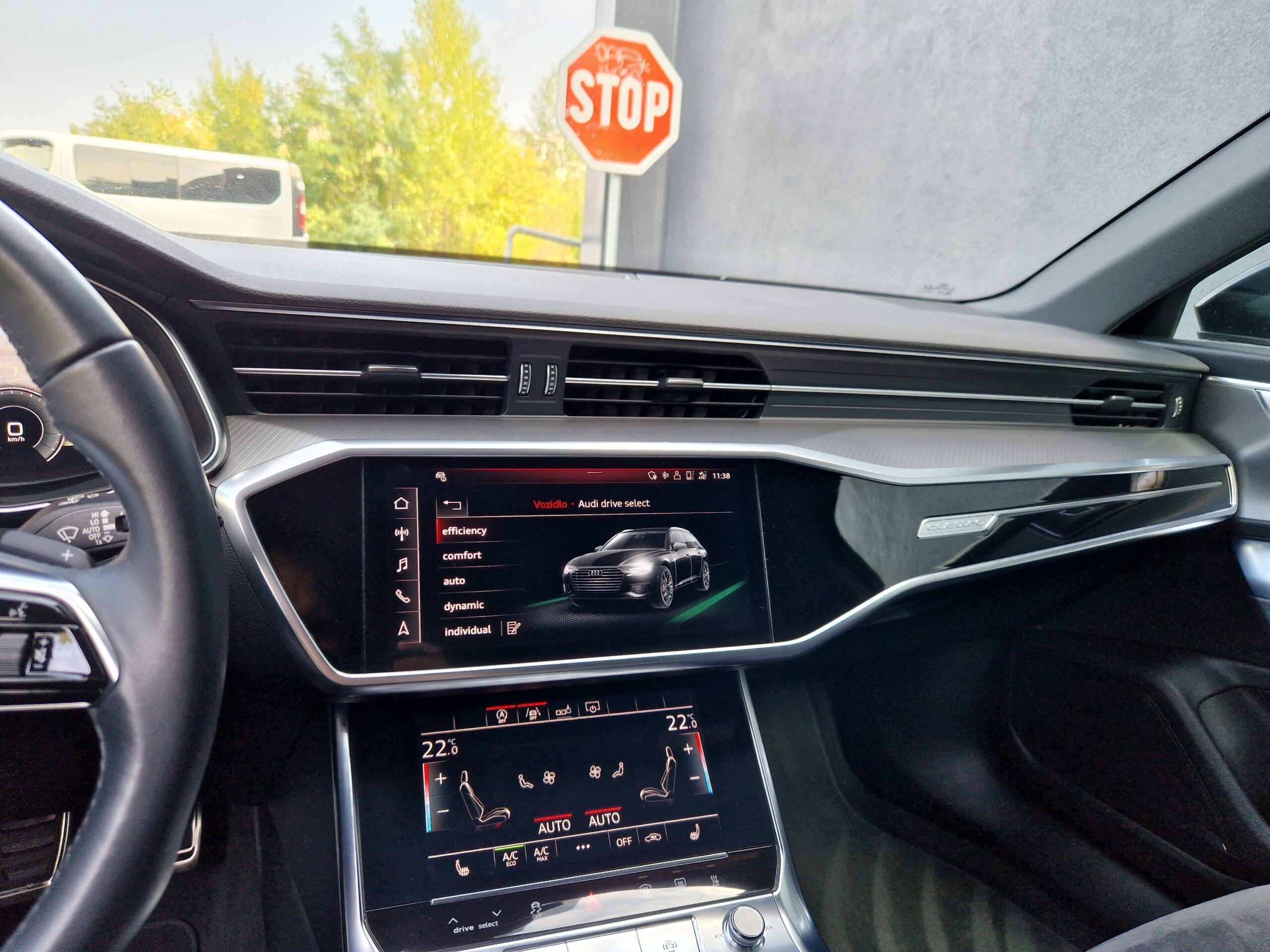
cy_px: 476
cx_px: 635
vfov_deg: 58.9
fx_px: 844
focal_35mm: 23
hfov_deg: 73.9
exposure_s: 1/180
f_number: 1.8
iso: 80
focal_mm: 5.4
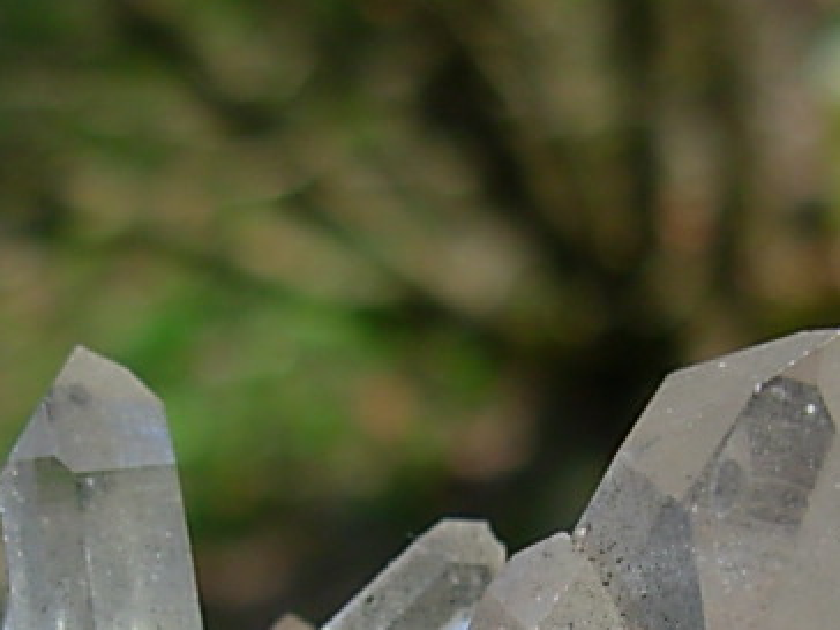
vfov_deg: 13.6
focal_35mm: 107
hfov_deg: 18.4
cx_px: 498
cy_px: 692
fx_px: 2596
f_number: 2.9
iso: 50
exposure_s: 1/483
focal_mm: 6.3
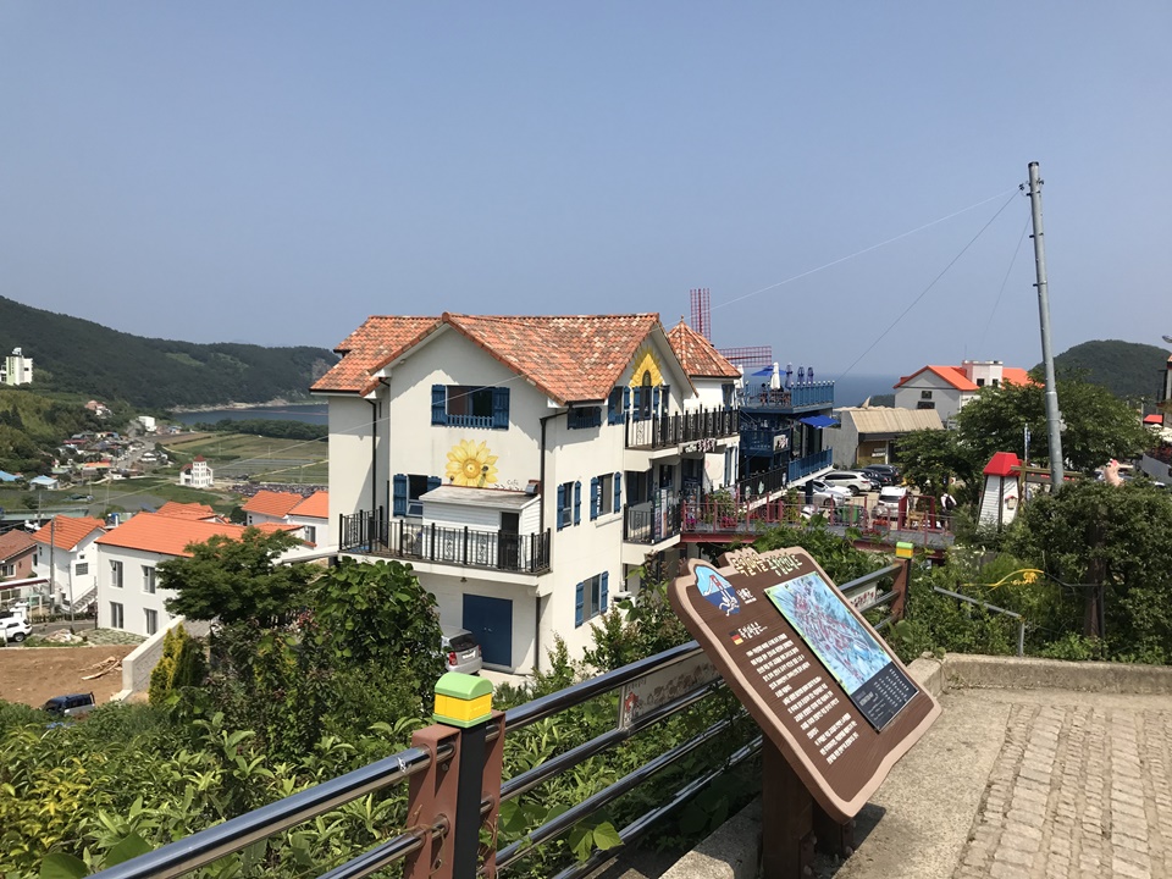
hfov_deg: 63.4
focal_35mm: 28
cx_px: 586
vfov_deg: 49.7
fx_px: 948
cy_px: 440
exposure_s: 1/2907
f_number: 1.8
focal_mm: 3.99
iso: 20
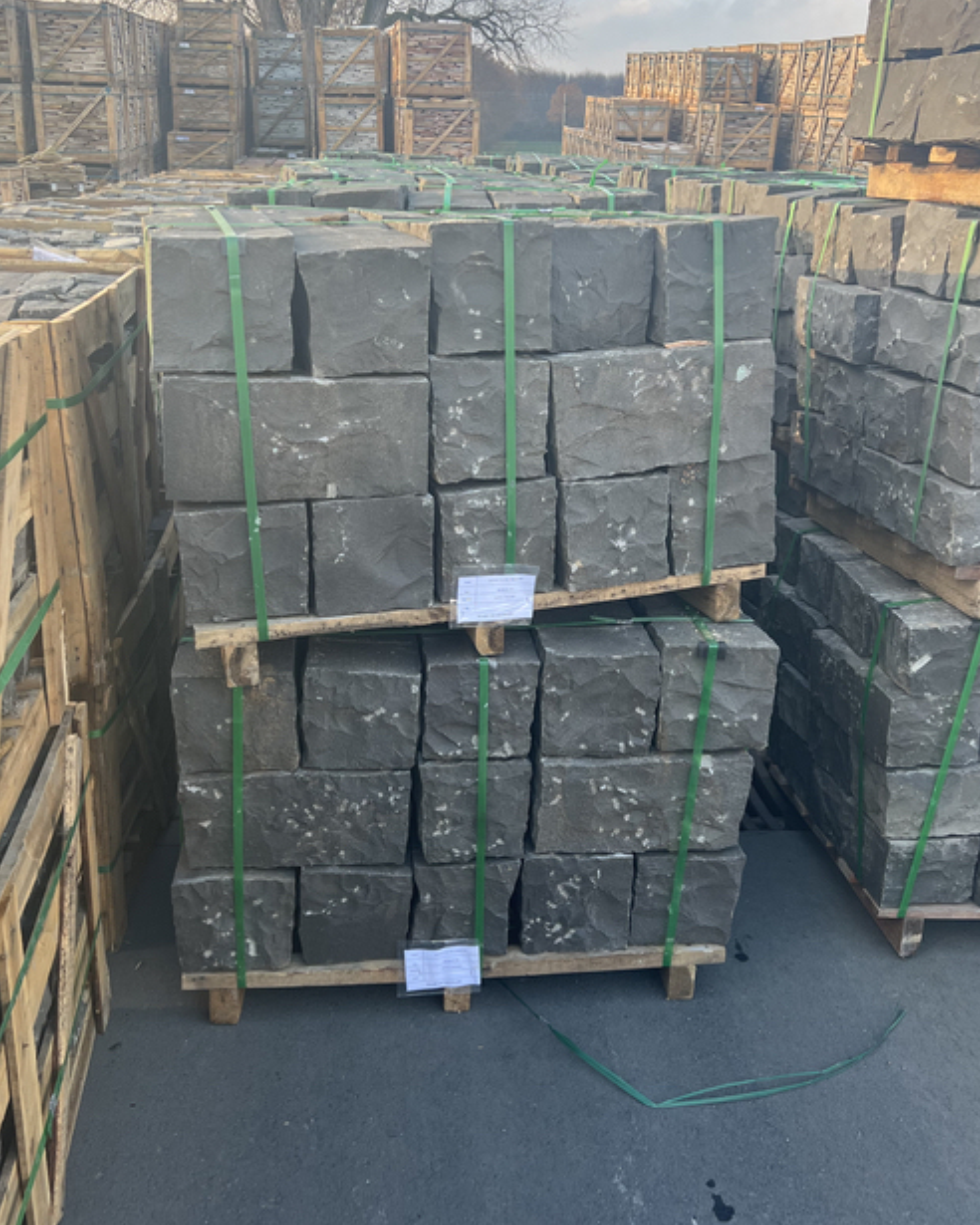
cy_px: 552
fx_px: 1196
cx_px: 490
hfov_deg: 44.5
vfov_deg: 54.1
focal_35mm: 33
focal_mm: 5.7
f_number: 1.5
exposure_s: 1/309
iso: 50
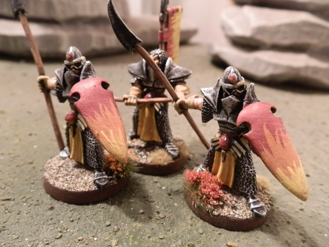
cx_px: 164
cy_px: 124
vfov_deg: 49.7
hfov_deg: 63.4
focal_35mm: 28
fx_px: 266
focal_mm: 5
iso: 400
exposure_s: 1/60
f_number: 3.1
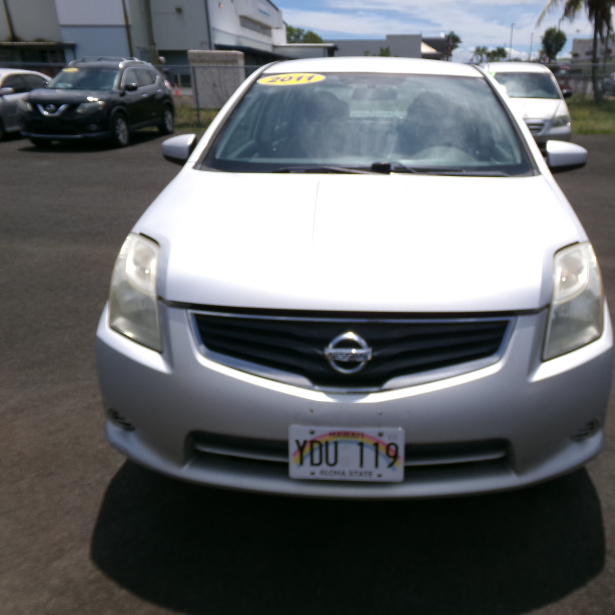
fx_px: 583
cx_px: 387
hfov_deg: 54.9
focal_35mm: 29
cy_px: 304
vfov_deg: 55.6
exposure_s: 1/200
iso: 100
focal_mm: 4.3
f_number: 11.07
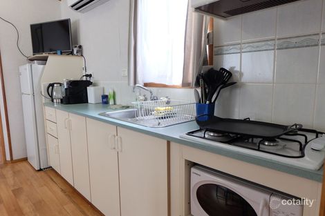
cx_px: 162
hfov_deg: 73.8
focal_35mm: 24
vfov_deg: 53.1
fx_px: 217
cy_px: 108
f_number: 3.5
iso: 1250
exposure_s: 1/60
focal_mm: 16
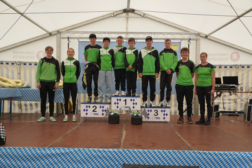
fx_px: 220
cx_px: 126
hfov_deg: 59.5
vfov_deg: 41.7
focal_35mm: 32
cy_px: 84
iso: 125
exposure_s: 1/160
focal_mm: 21
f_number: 4
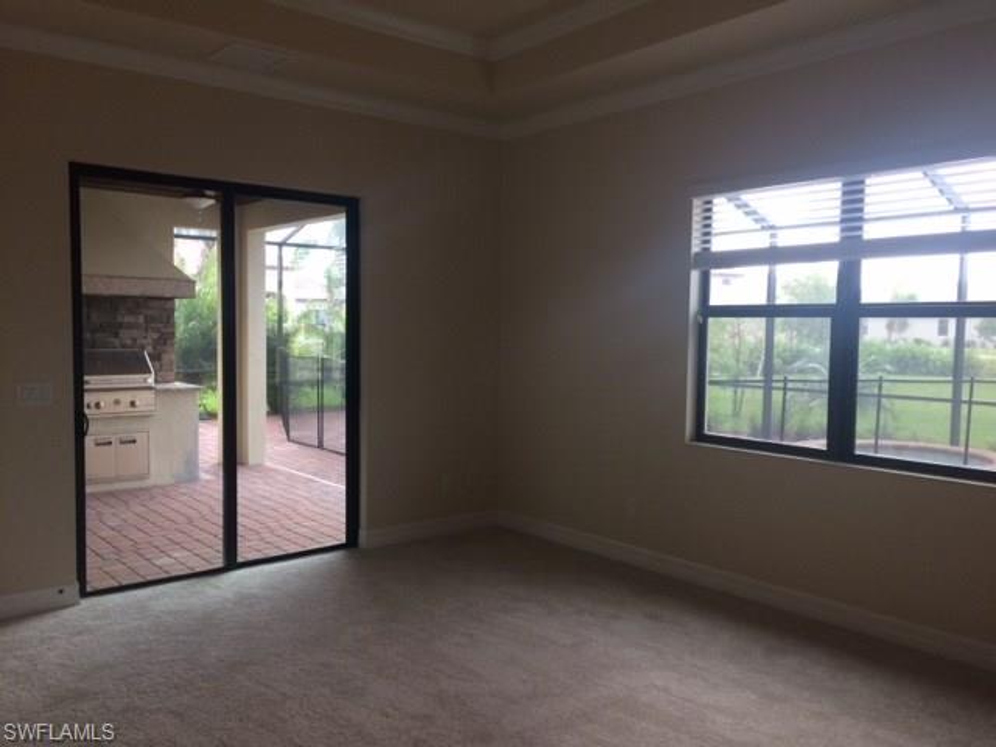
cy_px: 374
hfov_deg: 61.7
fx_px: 834
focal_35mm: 29
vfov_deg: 48.2
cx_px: 498
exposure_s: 1/40
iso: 40
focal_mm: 4.15
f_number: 2.2
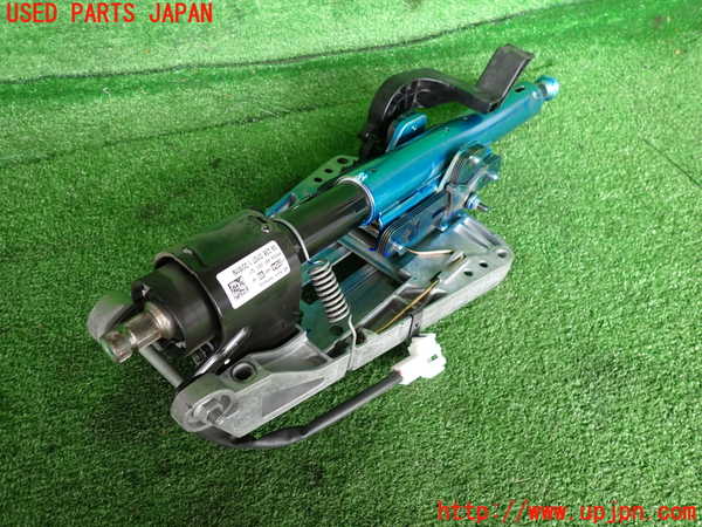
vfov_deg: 54.9
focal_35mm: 25
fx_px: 507
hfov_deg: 69.4
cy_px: 264
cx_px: 351
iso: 125
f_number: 2
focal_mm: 4.5
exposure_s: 1/60
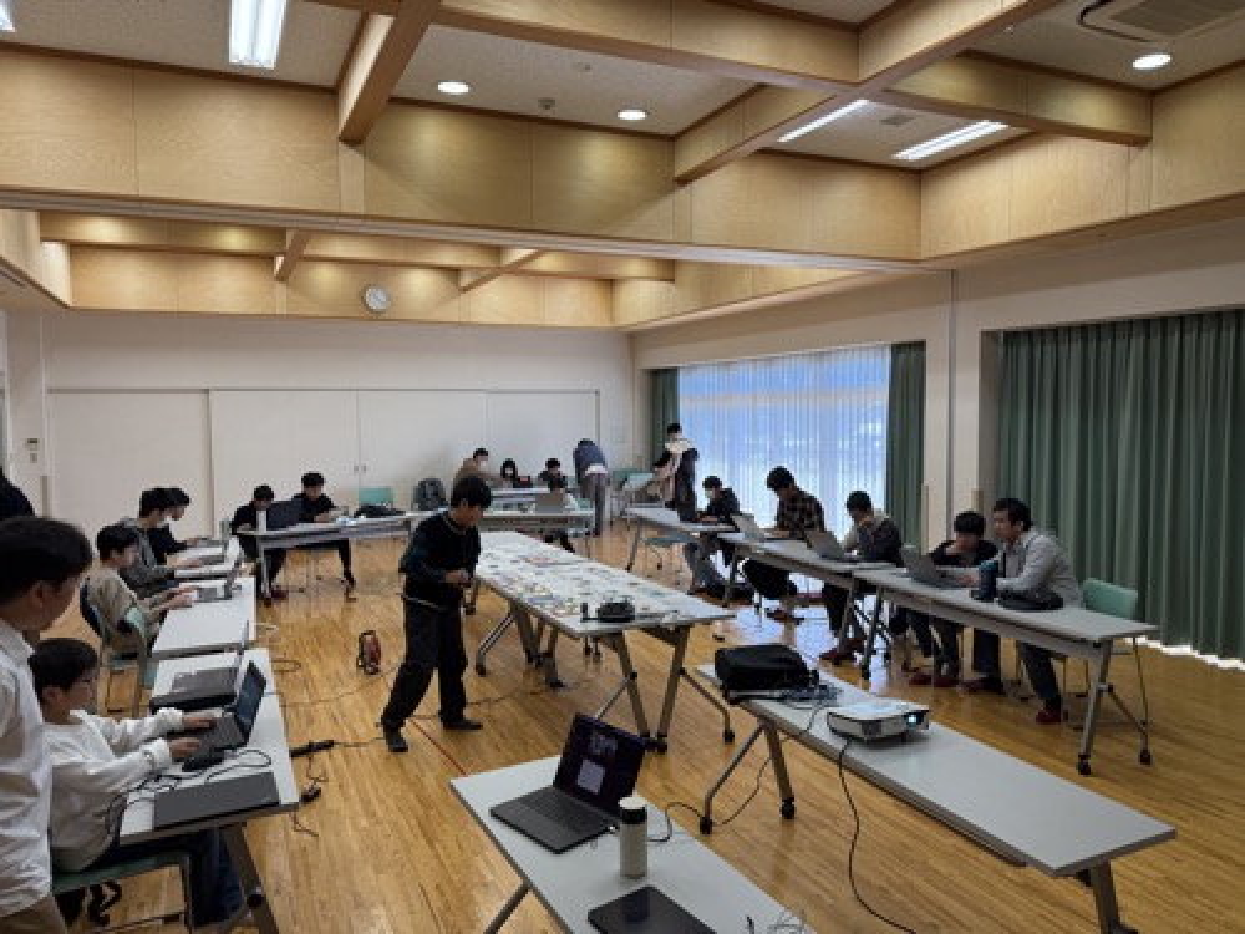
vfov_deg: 56.8
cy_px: 467
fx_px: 863
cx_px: 622
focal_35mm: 24
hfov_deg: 71.6
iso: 100
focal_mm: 6.76
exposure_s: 1/232
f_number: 1.78
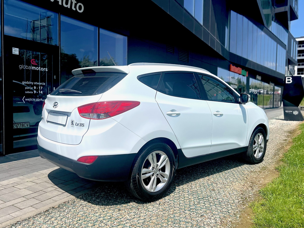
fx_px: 228
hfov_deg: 67.3
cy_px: 114
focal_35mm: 26
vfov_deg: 53.1
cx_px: 152
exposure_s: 1/12658
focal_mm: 5.7
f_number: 1.5
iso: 50
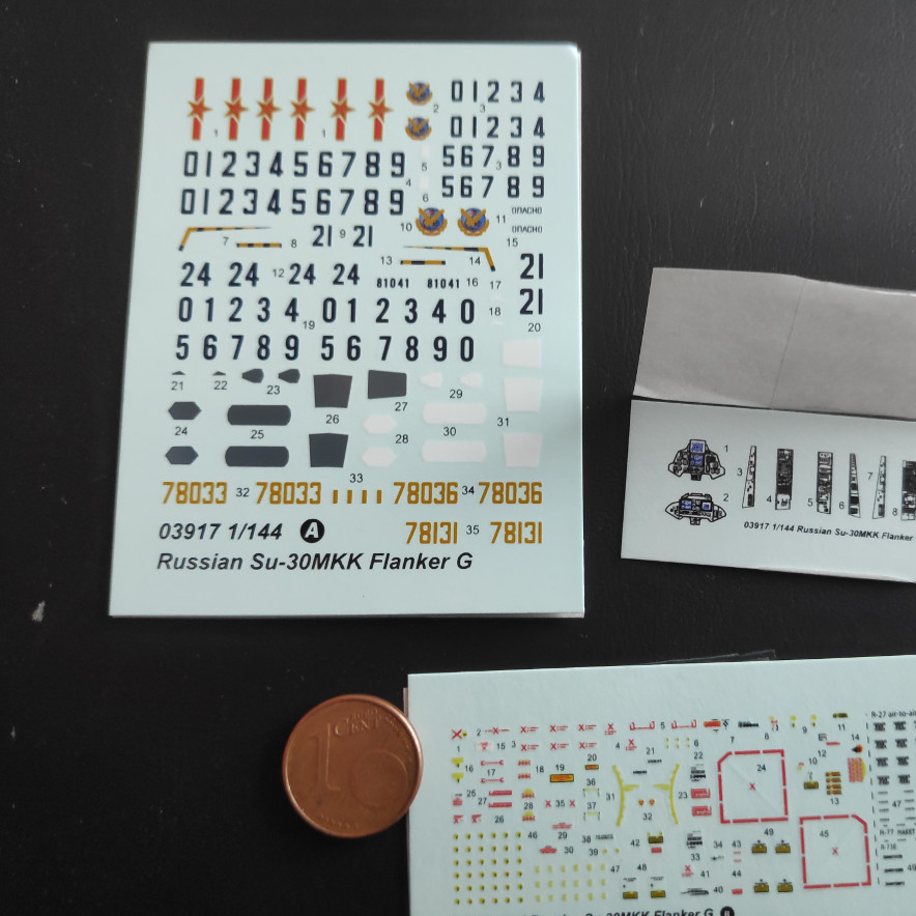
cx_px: 564
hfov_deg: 64.2
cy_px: 453
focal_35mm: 24
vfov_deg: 65.0
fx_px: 719
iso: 562
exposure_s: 1/50
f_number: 1.9
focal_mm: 3.94
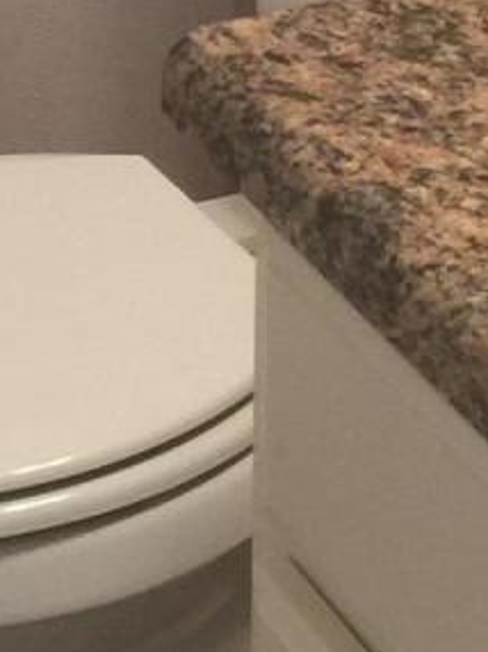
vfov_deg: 9.3
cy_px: -520
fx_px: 3821
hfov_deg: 7.3
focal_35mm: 203
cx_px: 66
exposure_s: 1/15
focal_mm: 4.15
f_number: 2.2
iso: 50
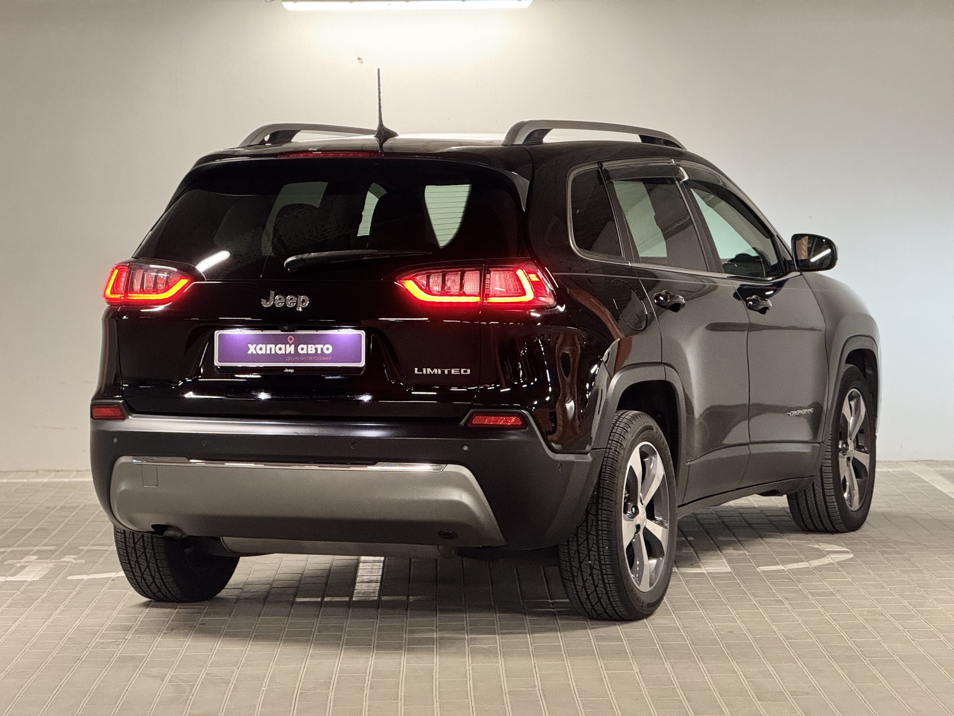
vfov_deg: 12.3
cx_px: 477
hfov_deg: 16.4
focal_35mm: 120
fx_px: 3307
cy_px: 358
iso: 400
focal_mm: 15.66
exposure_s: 1/50
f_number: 2.8
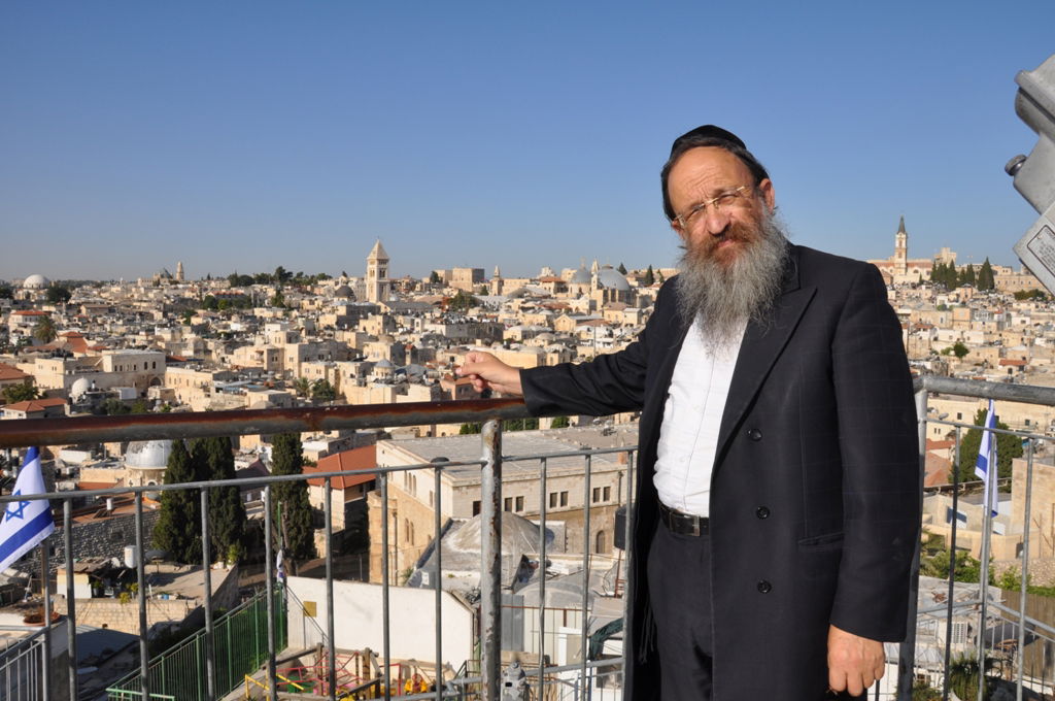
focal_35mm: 27
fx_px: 790
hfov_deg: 67.4
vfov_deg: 47.8
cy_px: 350
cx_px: 528
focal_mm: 18
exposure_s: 1/200
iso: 200
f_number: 20
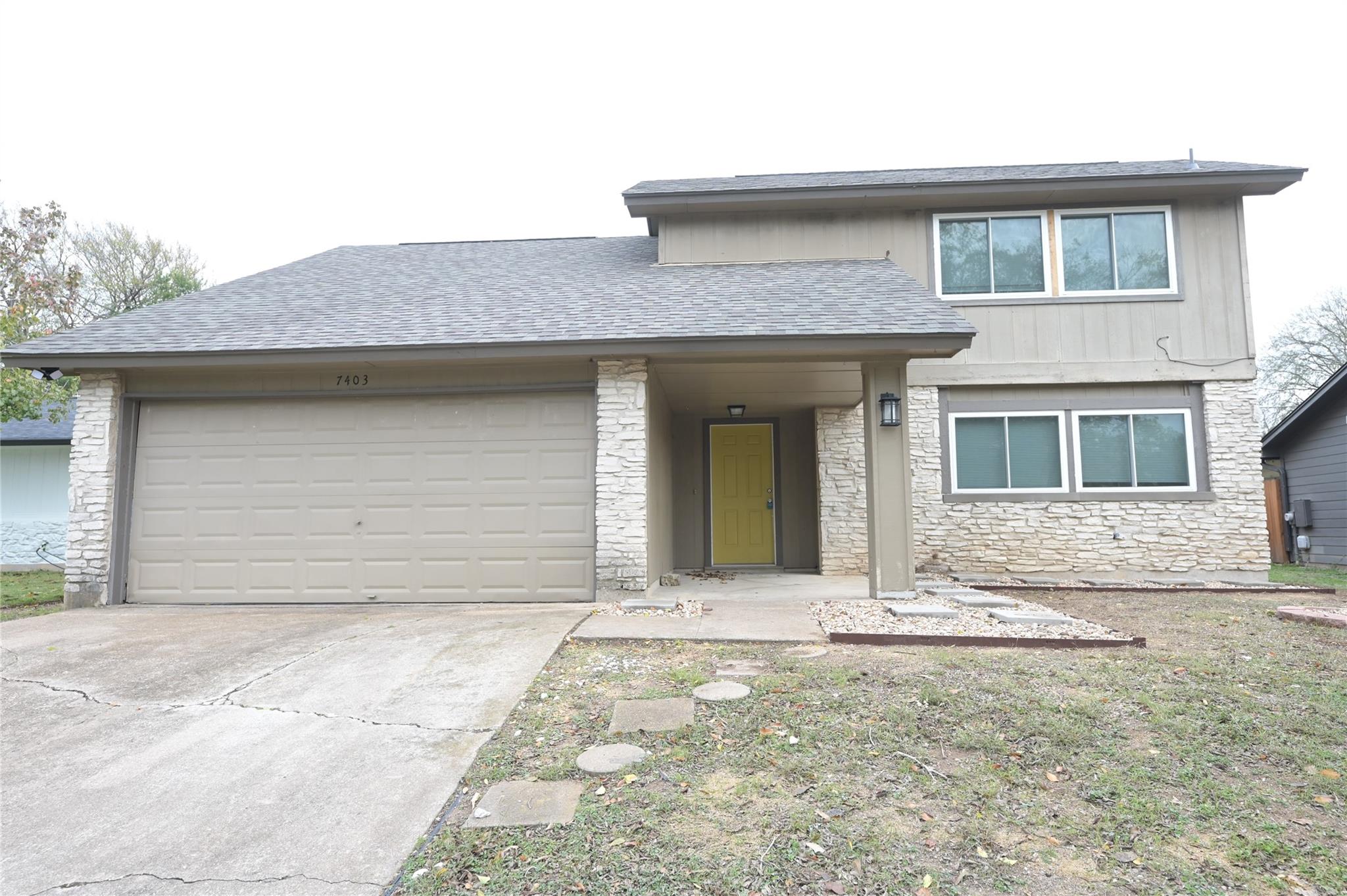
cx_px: 674
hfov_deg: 85.5
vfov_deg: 63.1
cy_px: 448
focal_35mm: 20
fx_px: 729
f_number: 5.6
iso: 800
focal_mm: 19.5
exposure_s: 1/640
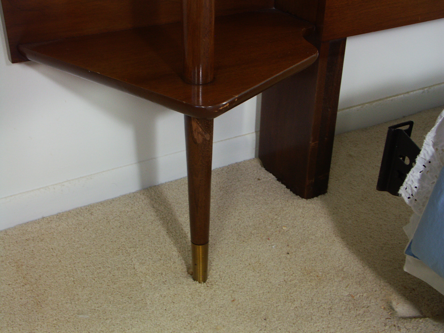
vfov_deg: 34.3
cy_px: 166
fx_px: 539
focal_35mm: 42
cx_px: 222
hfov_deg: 44.8
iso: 100
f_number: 3.5
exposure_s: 1/10
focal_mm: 10.71
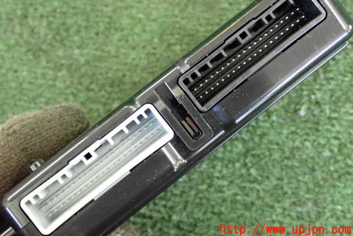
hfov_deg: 32.9
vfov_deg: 22.3
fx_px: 598
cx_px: 176
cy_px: 103
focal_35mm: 61
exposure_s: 1/125
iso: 3200
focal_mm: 10.35
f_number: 3.5
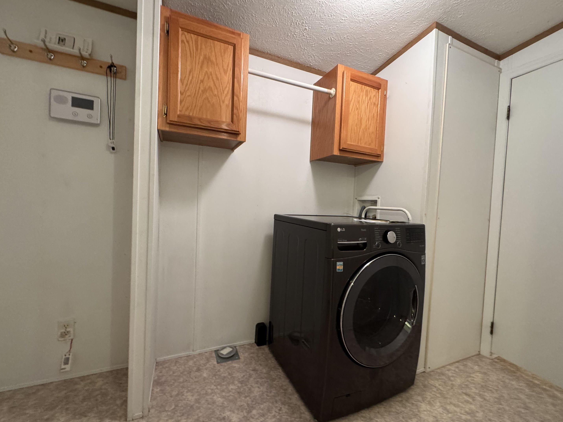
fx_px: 244
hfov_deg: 98.2
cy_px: 212
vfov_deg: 81.7
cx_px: 283
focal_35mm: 15
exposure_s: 1/60
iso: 400
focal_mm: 2.22
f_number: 2.2
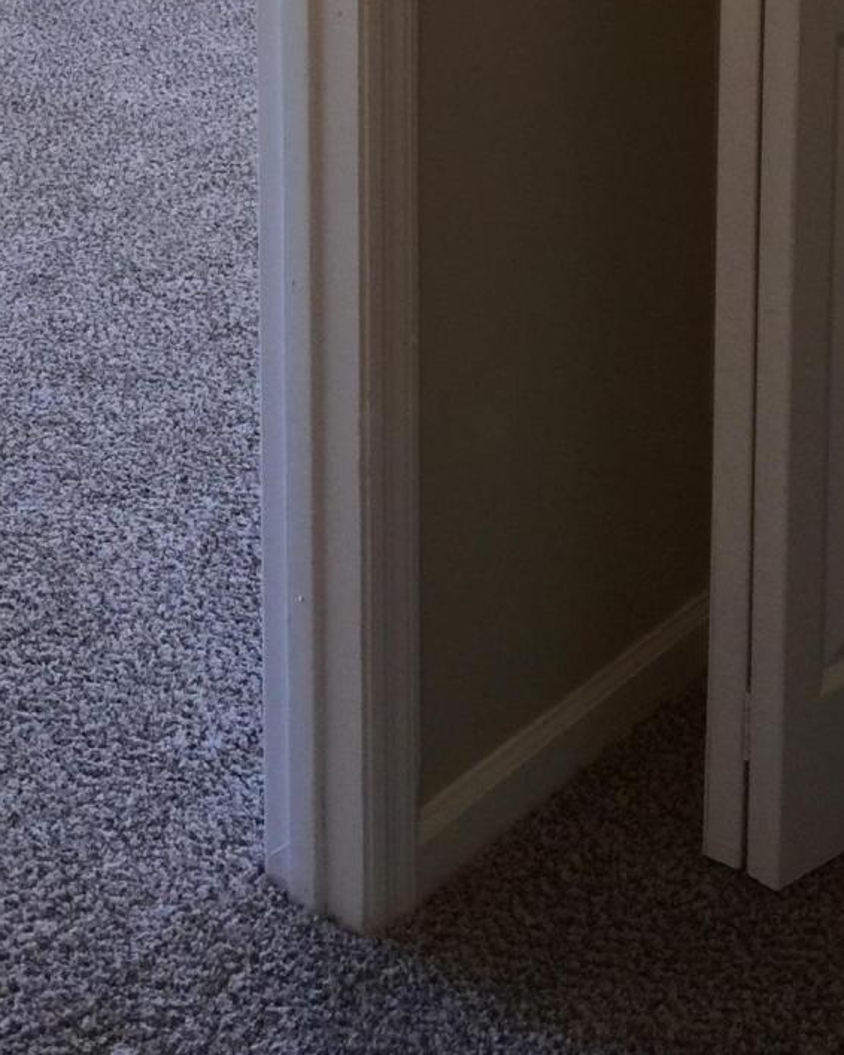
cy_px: -289
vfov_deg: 21.7
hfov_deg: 19.1
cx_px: 230
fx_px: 2499
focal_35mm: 80
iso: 50
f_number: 2.2
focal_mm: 4.15
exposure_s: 1/30
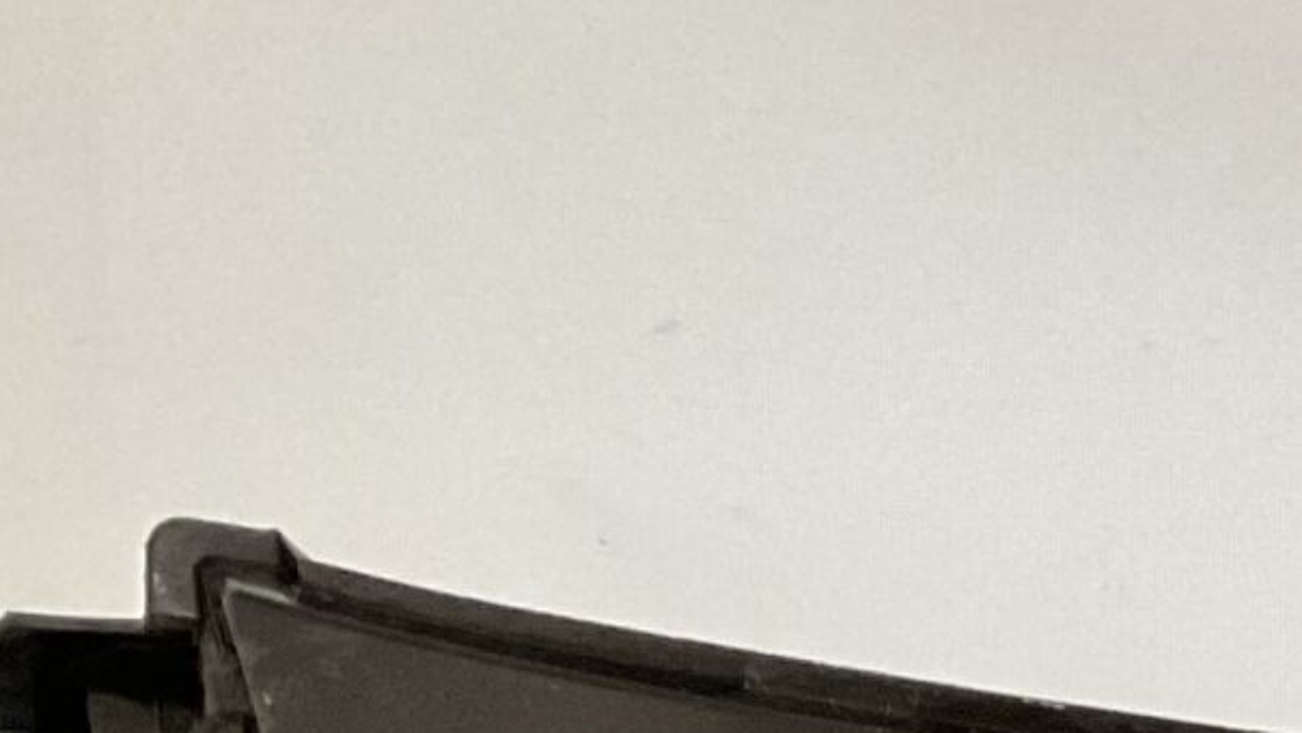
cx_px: 2617
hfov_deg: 13.6
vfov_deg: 8.3
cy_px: 1723
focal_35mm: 134
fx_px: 4627
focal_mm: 3
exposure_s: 1/50
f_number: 1.8
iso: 80
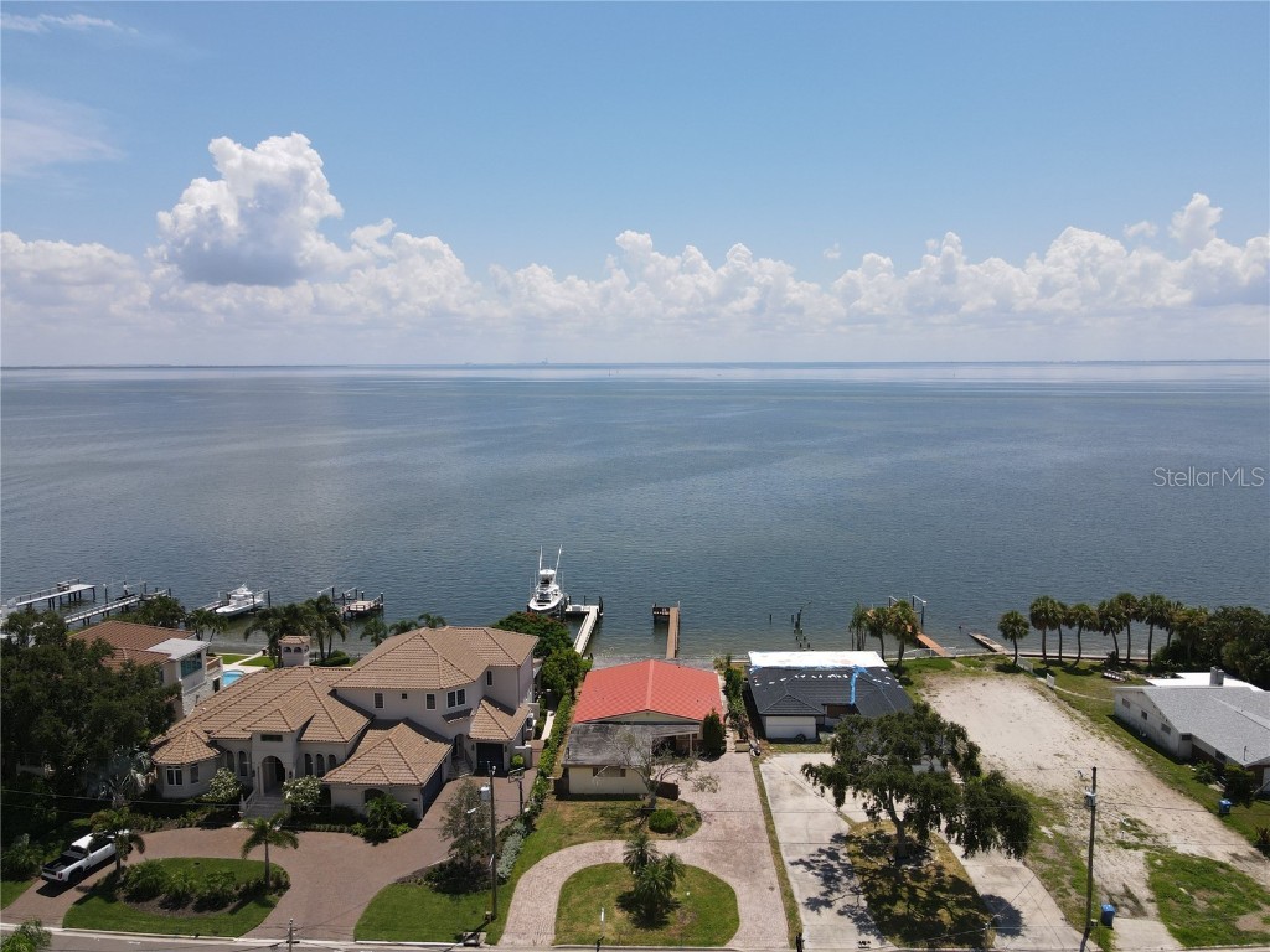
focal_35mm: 24
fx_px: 881
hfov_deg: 71.6
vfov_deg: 56.8
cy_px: 476
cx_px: 635
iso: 110
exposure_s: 1/1000
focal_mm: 4.5
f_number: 2.8
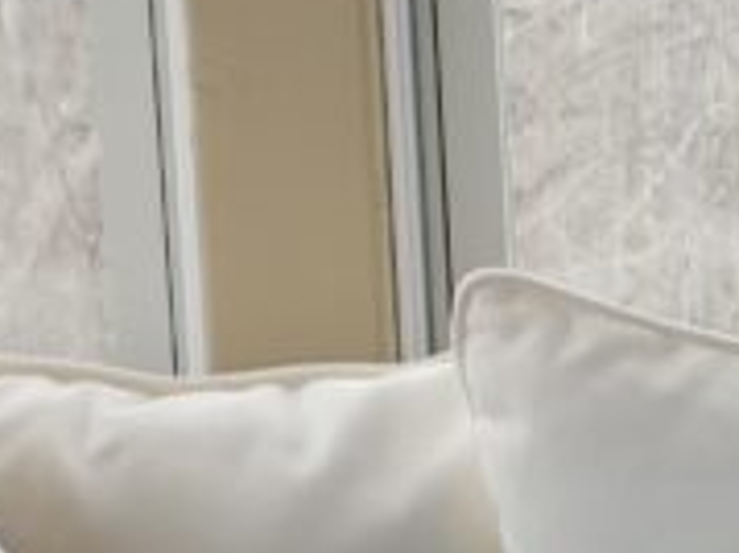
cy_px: 532
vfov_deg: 9.9
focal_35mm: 149
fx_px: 3179
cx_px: 1622
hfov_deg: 11.5
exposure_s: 1/50
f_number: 2.4
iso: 50
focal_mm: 4.3
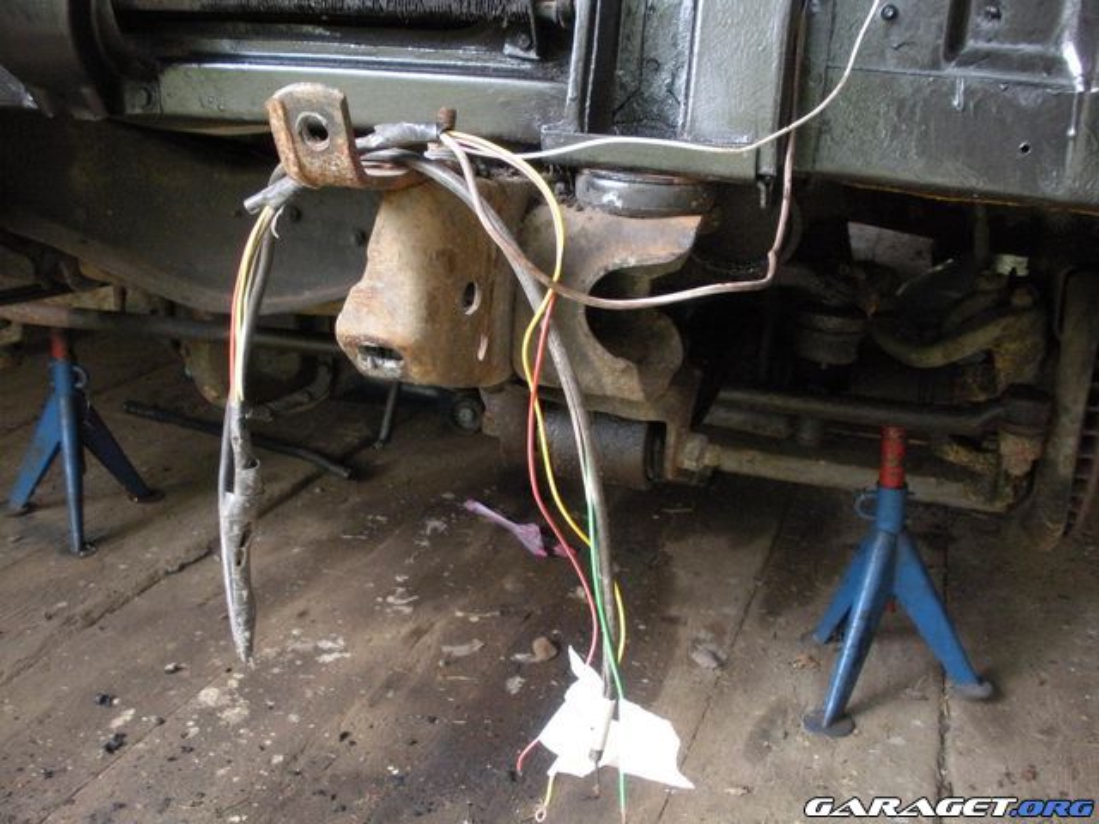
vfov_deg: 39.7
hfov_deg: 51.4
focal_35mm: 36
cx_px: 550
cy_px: 412
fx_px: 1143
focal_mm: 6.3
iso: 400
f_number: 3.5
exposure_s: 1/45.1
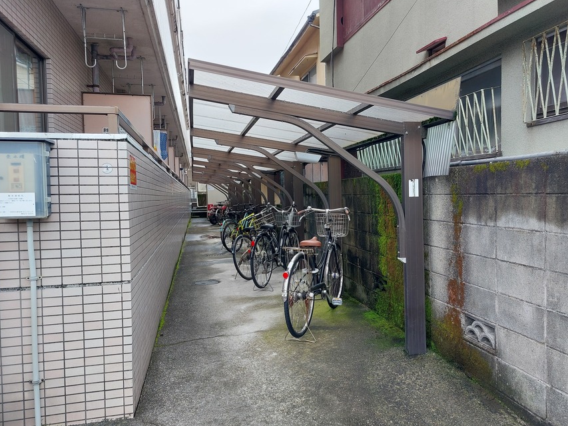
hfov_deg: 65.1
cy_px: 216
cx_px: 314
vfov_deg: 51.4
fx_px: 443
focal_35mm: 27
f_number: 1.8
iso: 32
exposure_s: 1/120
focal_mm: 5.23
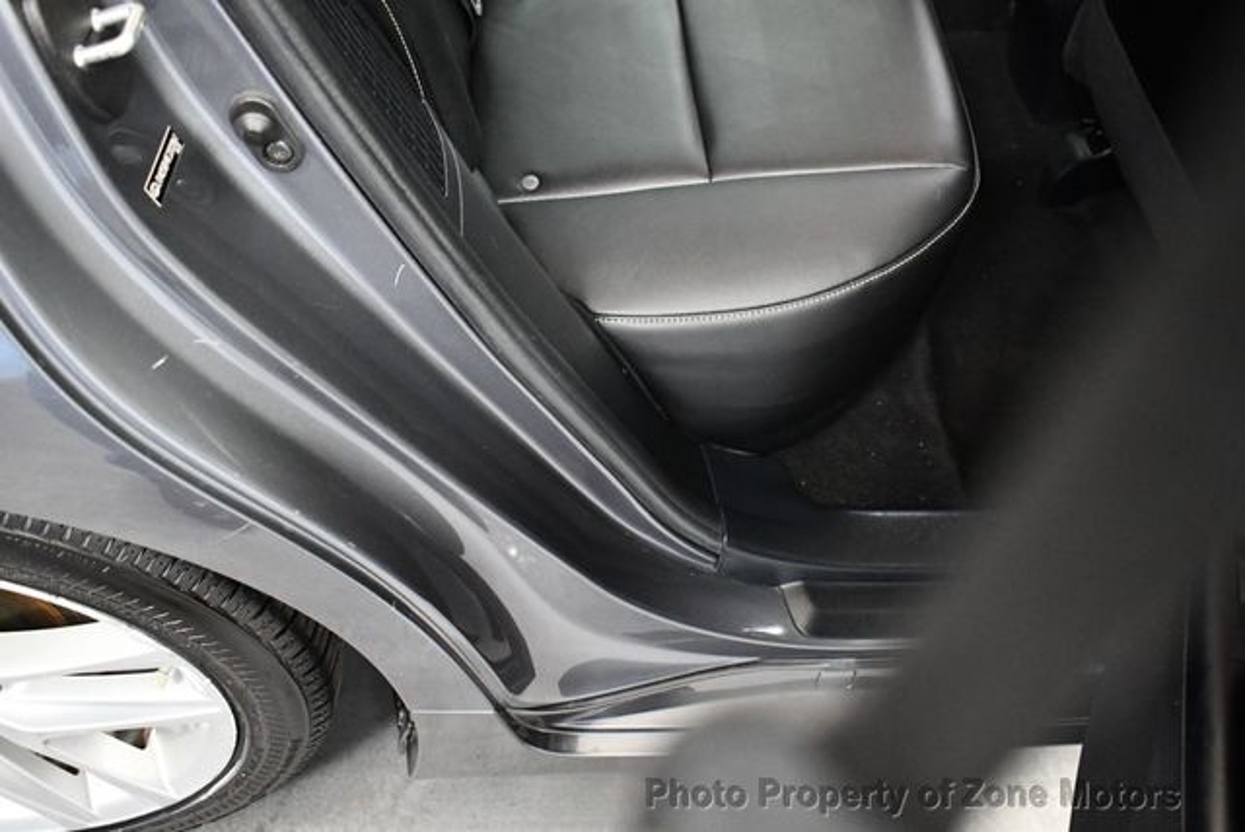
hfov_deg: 53.1
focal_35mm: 36
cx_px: 622
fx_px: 1246
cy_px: 416
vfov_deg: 36.9
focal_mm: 18
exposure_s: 1/60
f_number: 3.5
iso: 4000
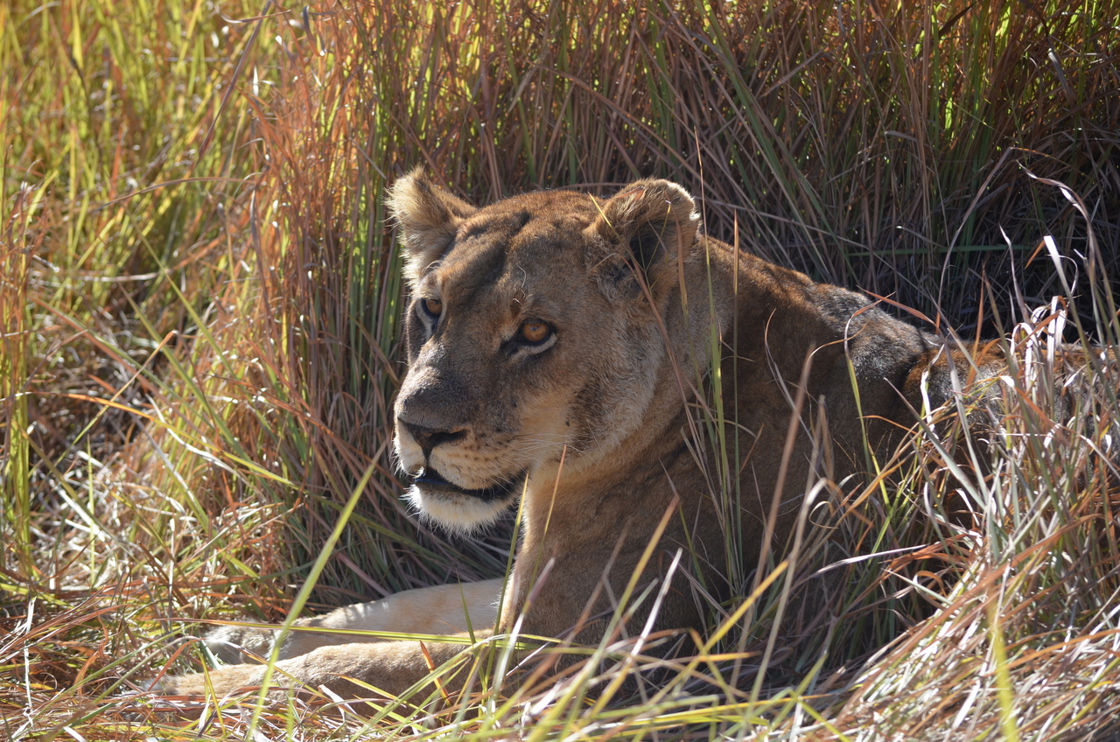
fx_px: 6520
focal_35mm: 210
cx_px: 560
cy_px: 371
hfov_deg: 9.8
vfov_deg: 6.5
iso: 200
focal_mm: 140
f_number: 5.6
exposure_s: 1/500
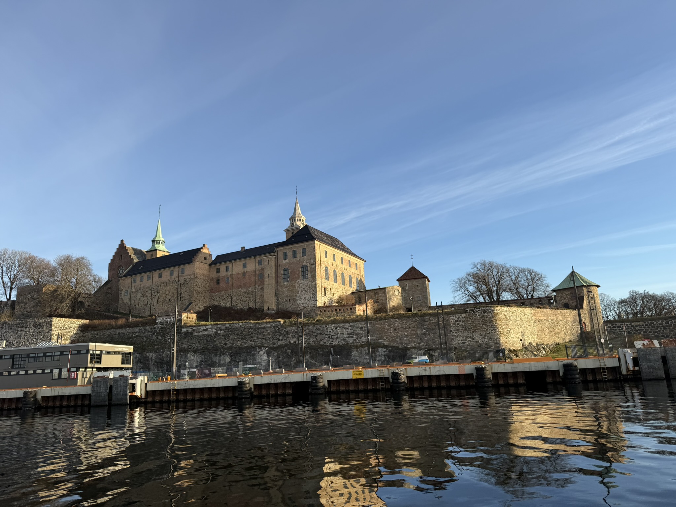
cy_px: 254
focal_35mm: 24
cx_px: 338
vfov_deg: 56.8
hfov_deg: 71.6
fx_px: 469
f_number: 1.78
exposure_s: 1/2299
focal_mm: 6.76
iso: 80
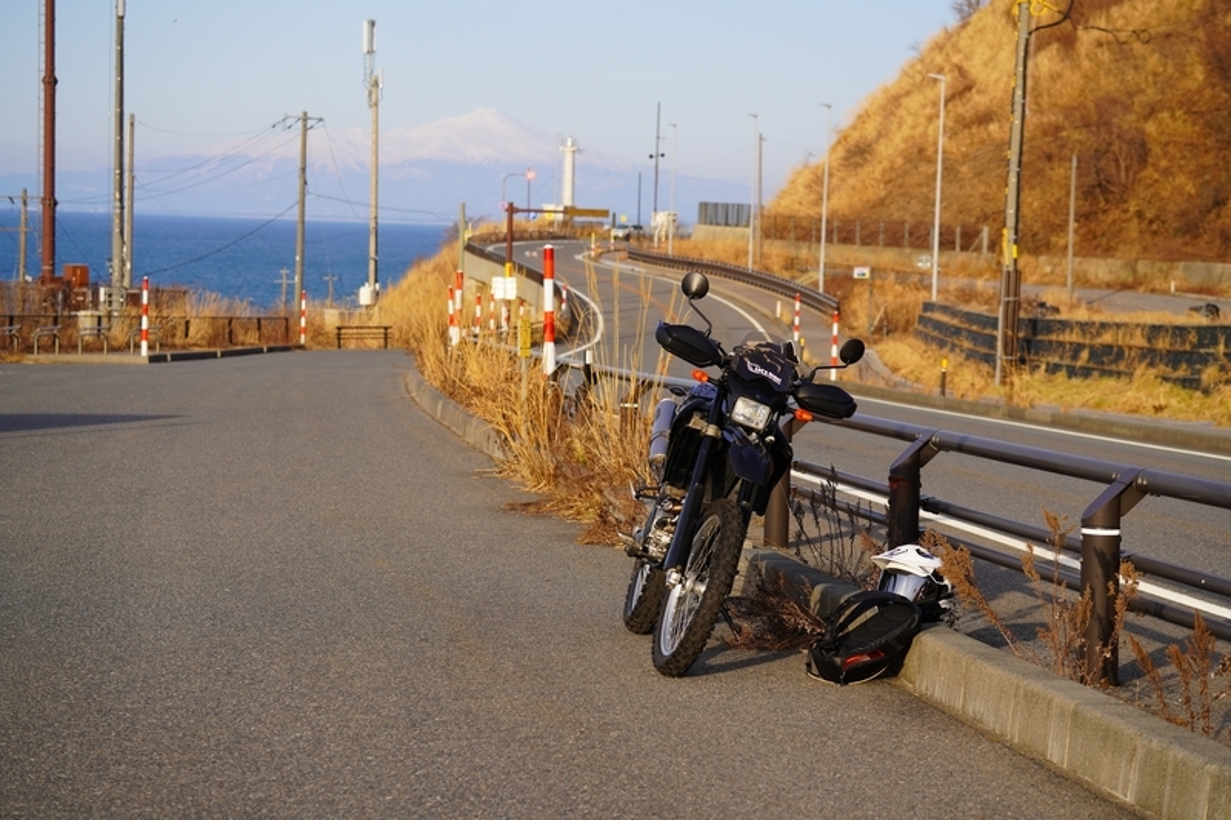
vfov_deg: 15.4
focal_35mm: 89
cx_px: 616
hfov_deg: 22.9
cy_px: 410
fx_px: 3042
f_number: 5.6
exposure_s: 1/320
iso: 100
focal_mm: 89
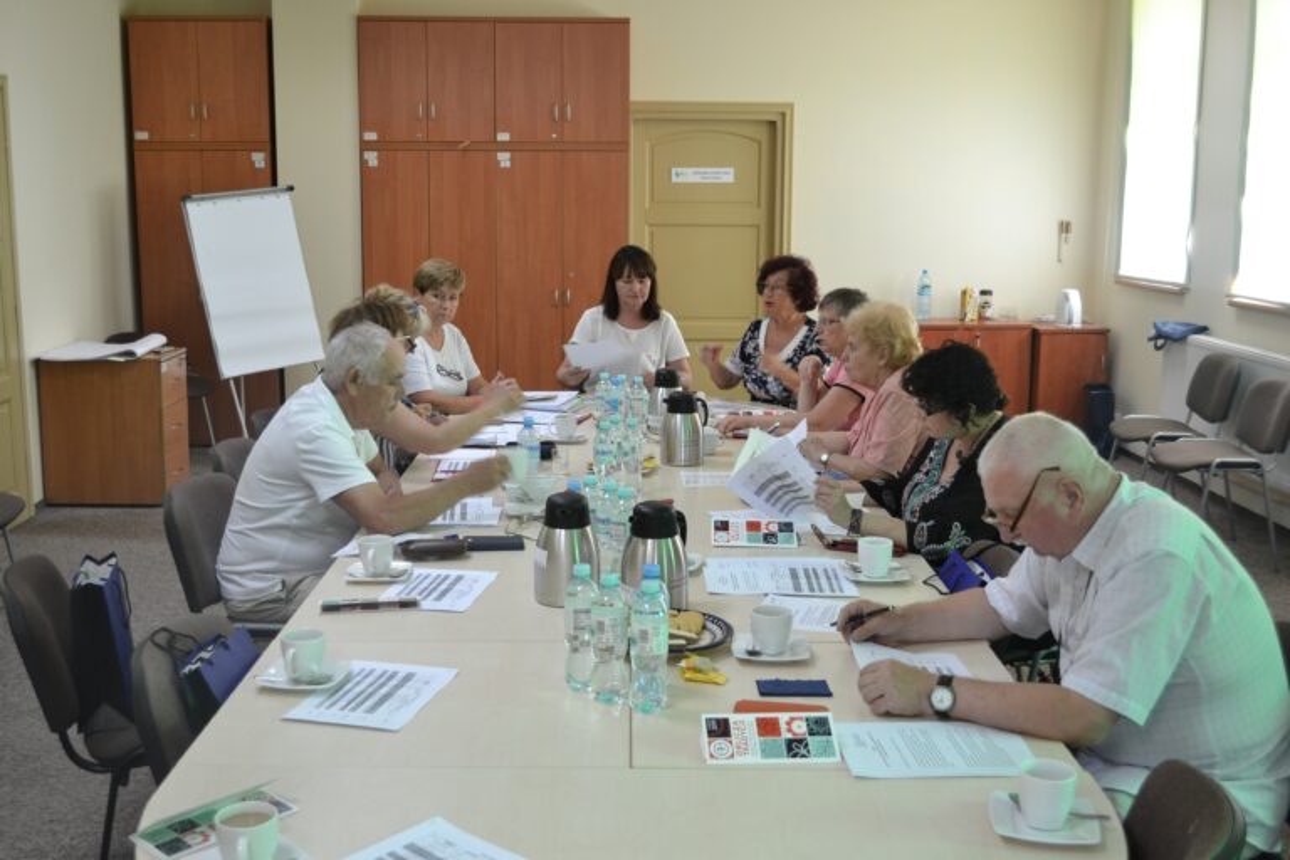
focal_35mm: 39
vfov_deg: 34.2
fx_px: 1397
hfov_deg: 49.6
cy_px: 430
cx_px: 645
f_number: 4.2
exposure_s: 1/25
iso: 400
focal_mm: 26
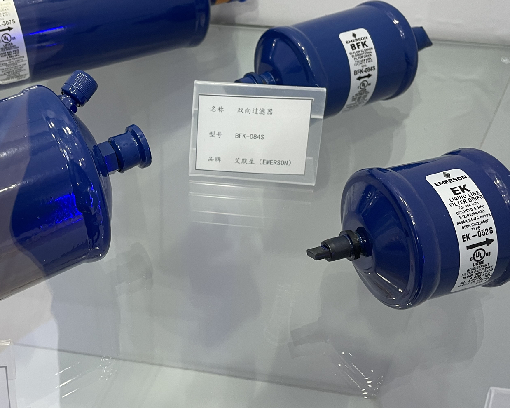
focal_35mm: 41
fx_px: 619
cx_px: 162
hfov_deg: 44.0
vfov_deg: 36.3
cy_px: 160
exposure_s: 1/50
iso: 80
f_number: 1.6
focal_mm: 4.2
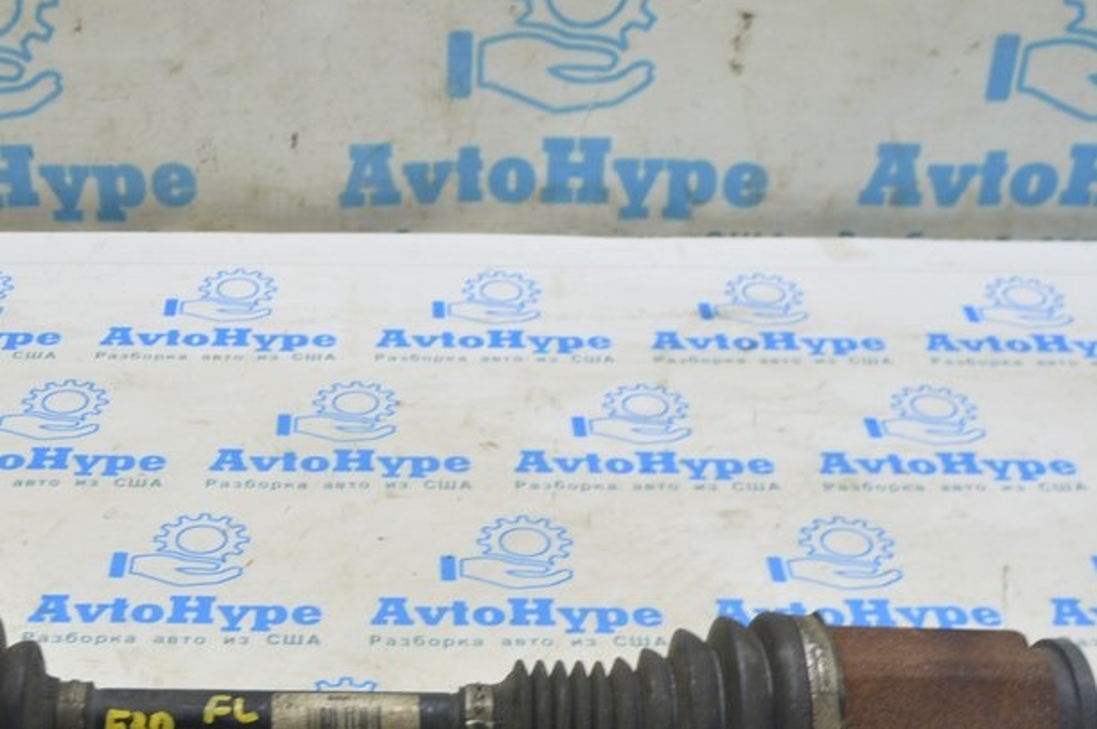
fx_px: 1913
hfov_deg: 31.8
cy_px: 559
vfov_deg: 21.4
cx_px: 373
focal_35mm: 63
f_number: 5.6
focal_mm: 25
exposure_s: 1/20
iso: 400
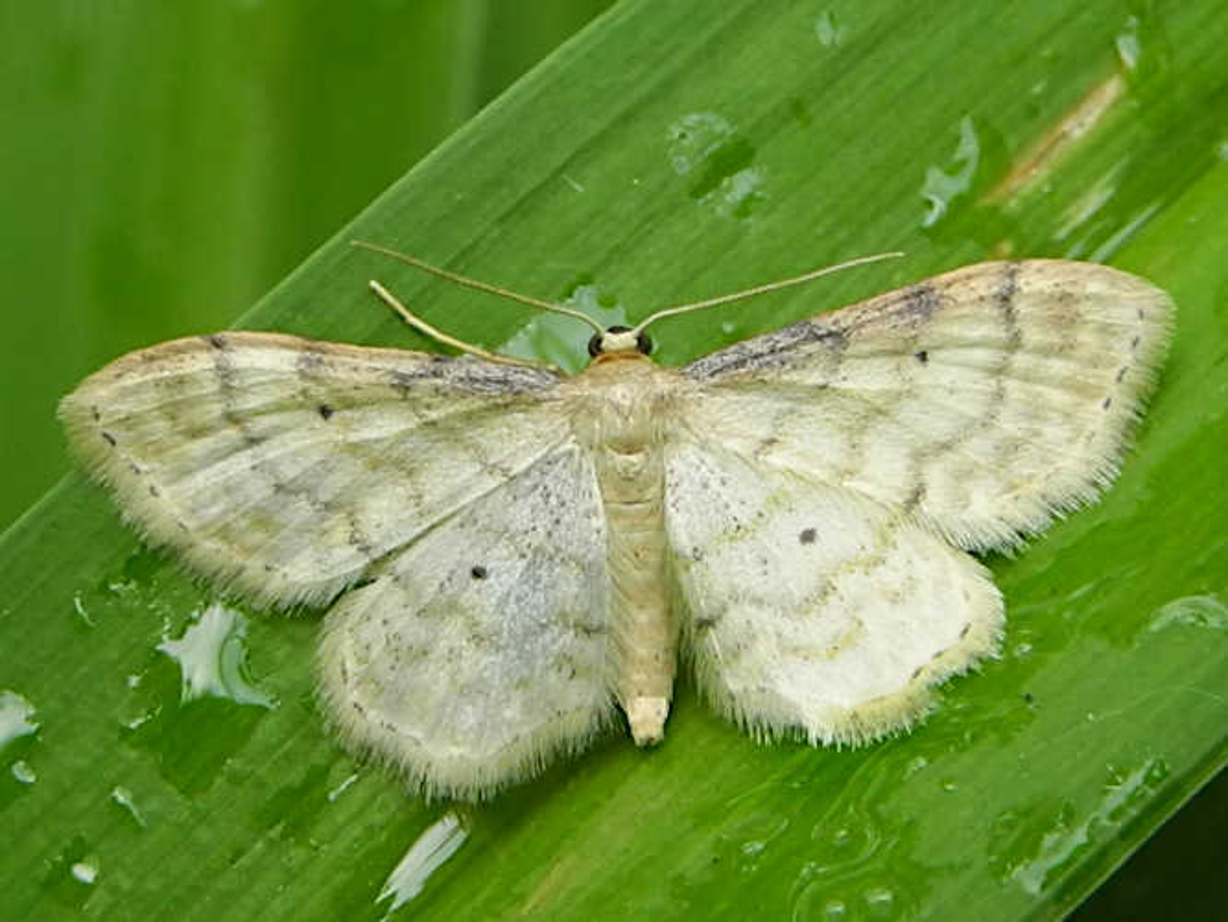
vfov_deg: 49.8
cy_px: 461
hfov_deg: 63.4
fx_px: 994
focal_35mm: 28
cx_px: 614
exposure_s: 1/40
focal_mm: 6
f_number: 3.5
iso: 200
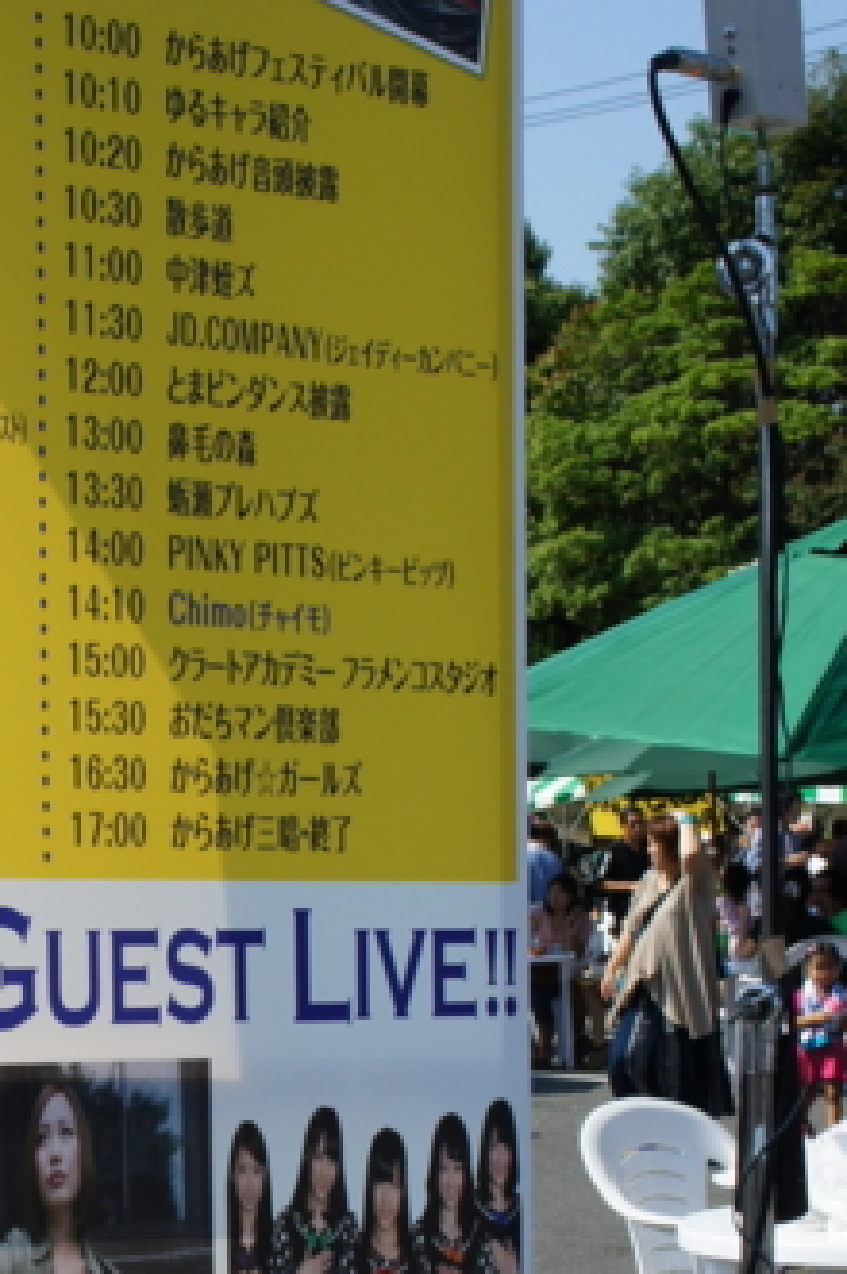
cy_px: 1078
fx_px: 3077
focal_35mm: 87
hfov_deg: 15.3
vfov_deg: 23.0
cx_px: -46
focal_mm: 24
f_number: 11
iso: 200
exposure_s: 1/250
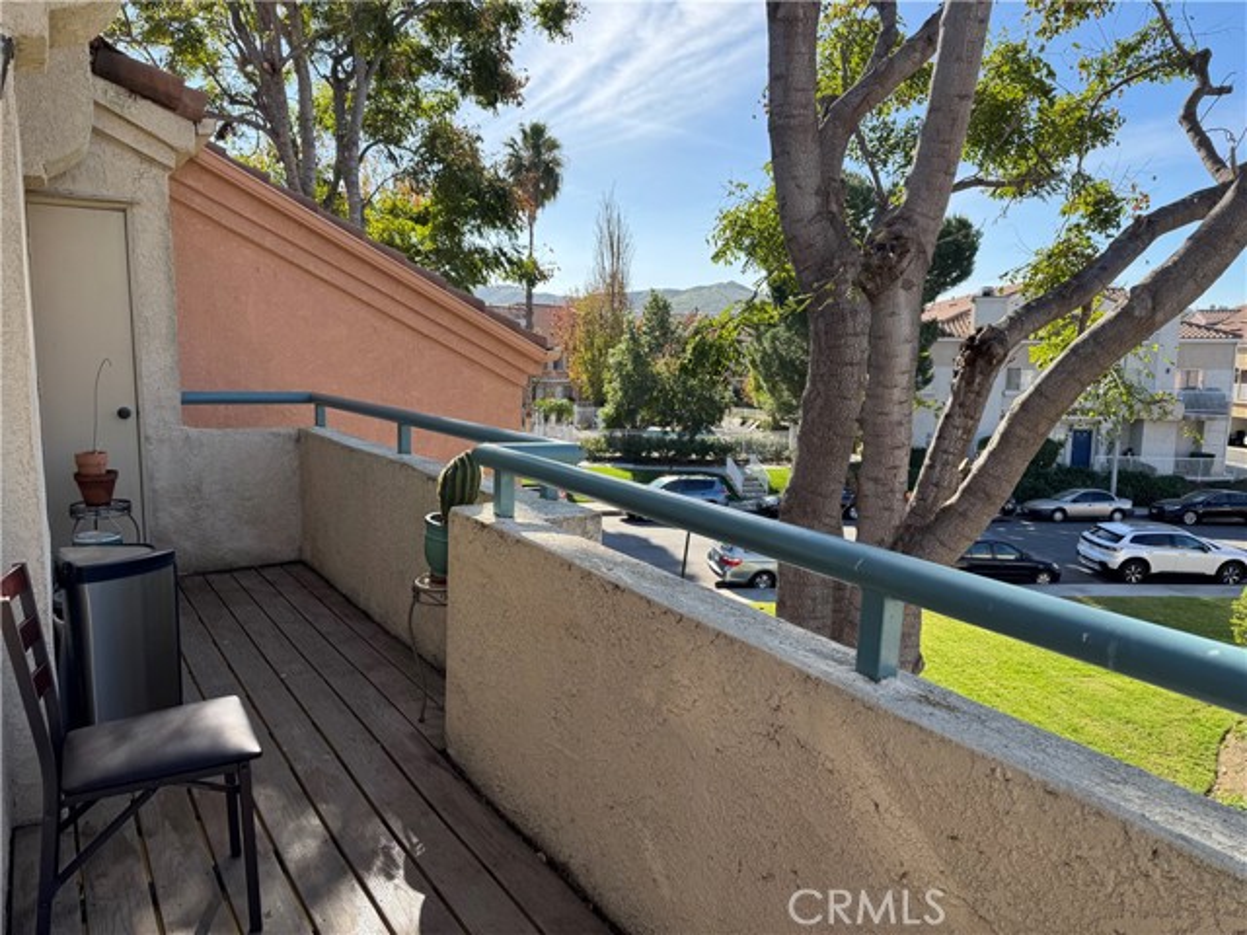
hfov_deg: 71.6
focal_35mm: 24
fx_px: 865
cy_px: 468
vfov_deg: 56.8
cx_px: 624
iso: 80
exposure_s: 1/1560
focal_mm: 6.76
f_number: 1.78
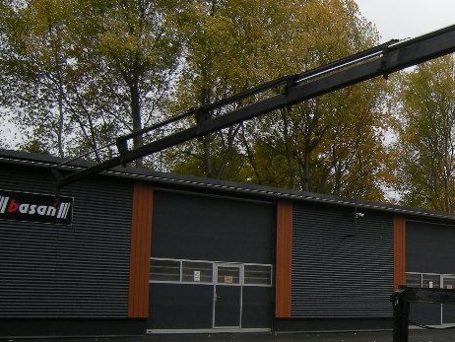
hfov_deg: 29.3
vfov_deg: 23.6
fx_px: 815
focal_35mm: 62
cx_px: 447
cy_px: 200
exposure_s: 1/210
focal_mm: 4.7
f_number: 2.8
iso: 64
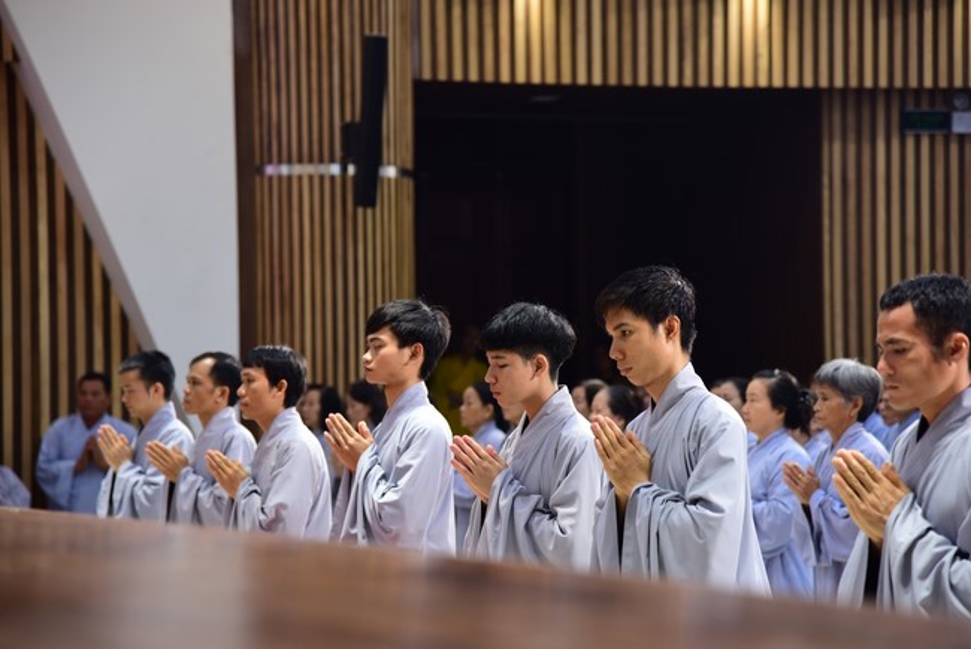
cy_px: 324
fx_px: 3022
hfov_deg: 18.3
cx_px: 486
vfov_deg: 12.2
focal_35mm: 112
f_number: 4.5
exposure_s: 1/50
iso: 800
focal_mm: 112
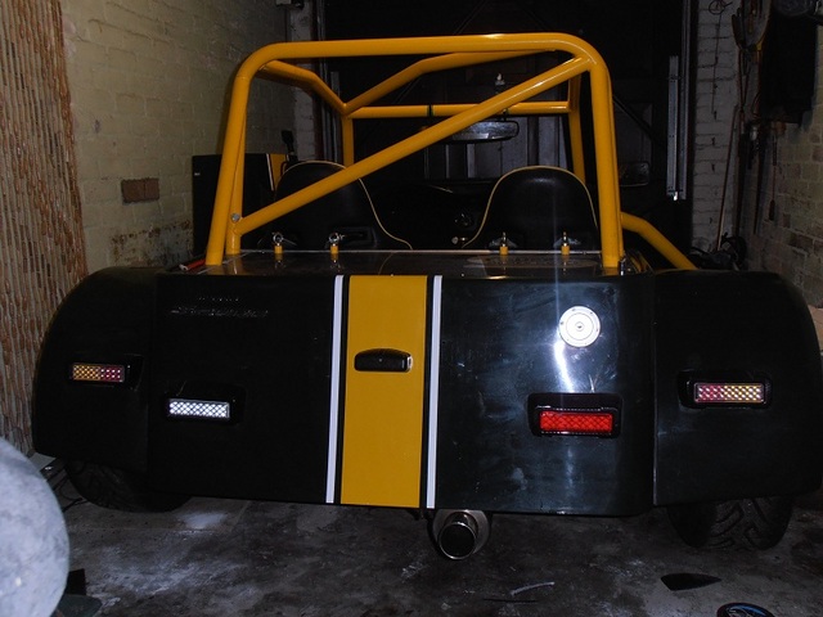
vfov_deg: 38.7
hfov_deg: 50.1
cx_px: 412
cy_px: 308
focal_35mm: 37
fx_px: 880
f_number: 3.9
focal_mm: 6.61
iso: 125
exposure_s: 1/40
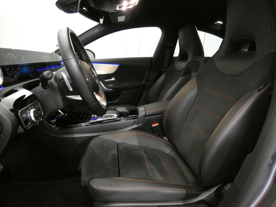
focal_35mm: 20
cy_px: 104
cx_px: 138
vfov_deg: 66.0
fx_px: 159
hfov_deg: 81.7
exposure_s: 1/30
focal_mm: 3.6
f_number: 2.8
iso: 1600
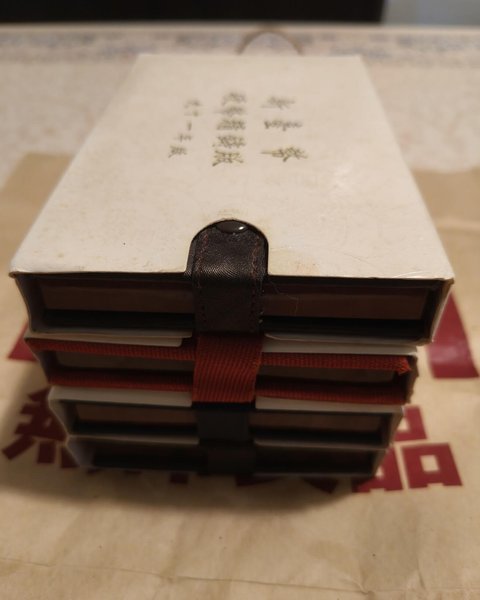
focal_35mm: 26
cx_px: 234
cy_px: 304
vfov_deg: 66.0
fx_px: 462
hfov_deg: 54.9
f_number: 1.8
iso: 640
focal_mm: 5.59
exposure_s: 1/50
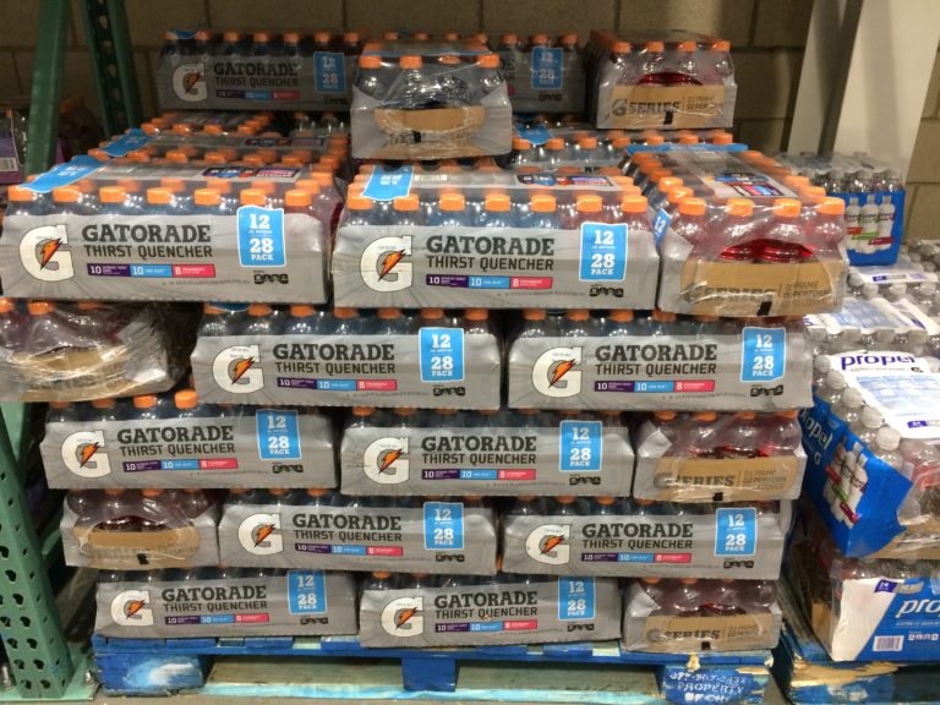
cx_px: 470
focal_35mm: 29
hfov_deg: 61.7
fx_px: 787
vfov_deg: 48.2
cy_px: 352
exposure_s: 1/30
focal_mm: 4.15
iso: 125
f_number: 2.2
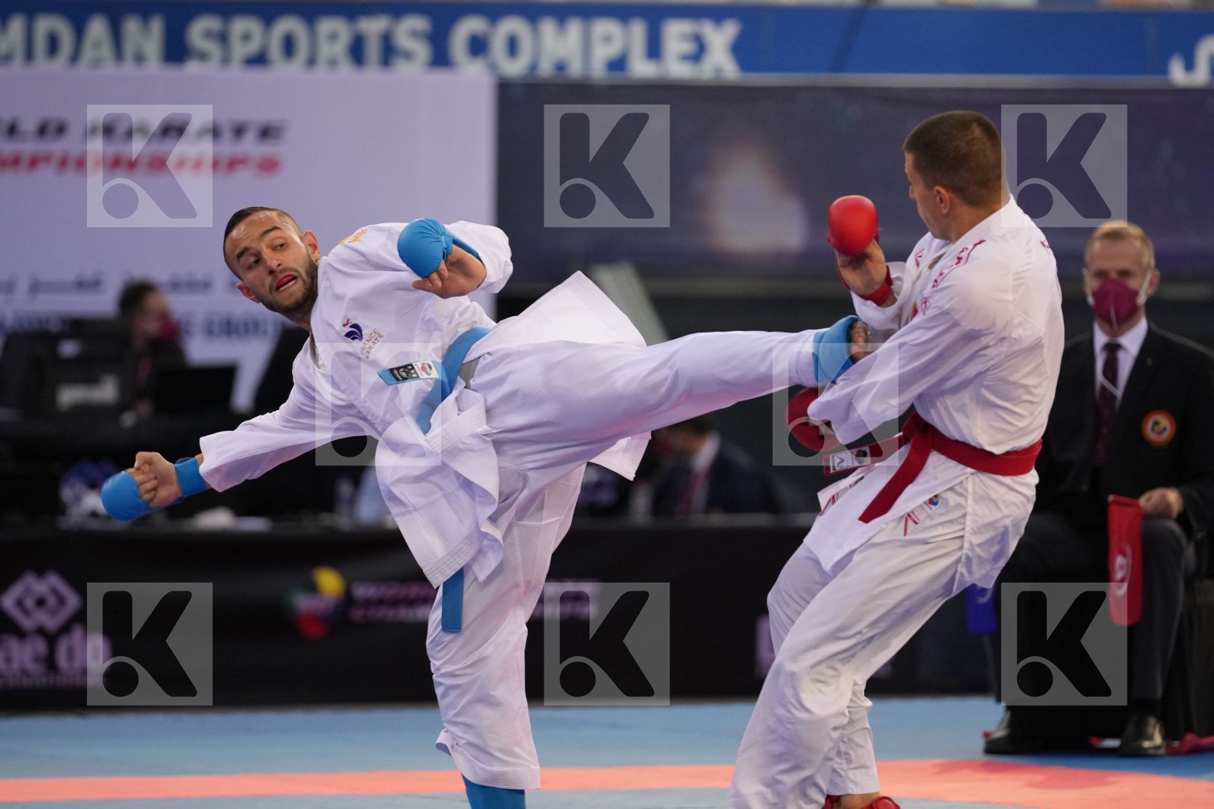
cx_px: 607
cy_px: 404
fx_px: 9812
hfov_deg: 7.1
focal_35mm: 291
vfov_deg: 4.7
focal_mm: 194
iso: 2000
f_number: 2.8
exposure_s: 1/1000
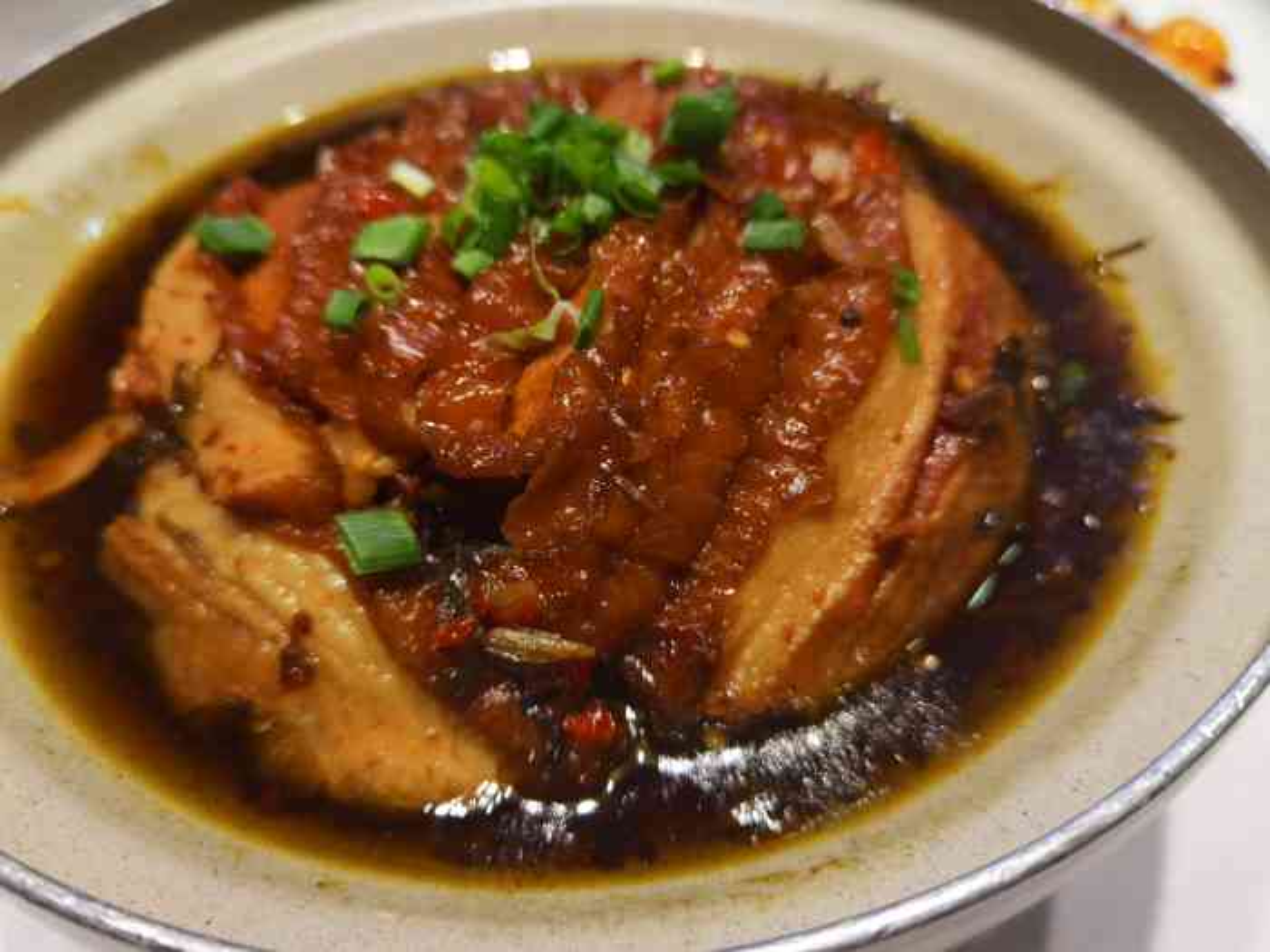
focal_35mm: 27
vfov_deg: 51.4
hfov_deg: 65.3
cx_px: 635
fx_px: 991
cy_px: 476
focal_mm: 6.71
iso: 50
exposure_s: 1/112
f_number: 1.9
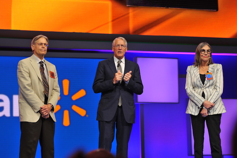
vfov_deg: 12.2
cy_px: 79
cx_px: 118
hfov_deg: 18.3
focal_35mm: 112
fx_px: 737
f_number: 3.5
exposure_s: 1/800
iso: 800
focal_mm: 112
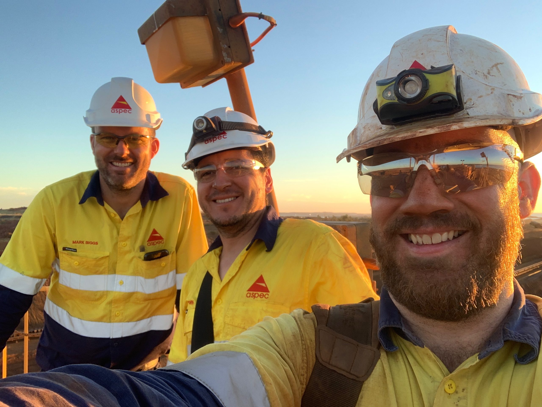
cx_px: 271
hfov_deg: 56.8
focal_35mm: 32
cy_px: 204
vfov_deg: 44.2
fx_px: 501
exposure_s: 1/121
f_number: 2.2
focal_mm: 2.87
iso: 50
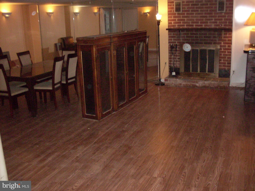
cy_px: 96
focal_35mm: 38
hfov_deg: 49.0
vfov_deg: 37.7
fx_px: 280
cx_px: 128
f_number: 2.8
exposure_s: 1/45
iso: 240
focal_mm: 6.3
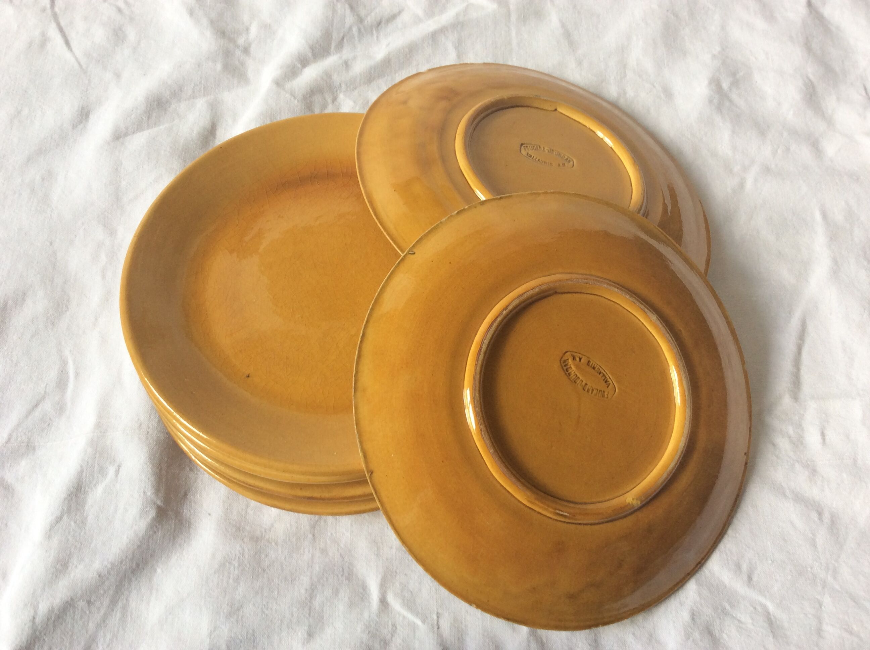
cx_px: 435
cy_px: 325
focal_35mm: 32
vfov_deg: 44.1
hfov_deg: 56.9
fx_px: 803
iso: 40
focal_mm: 3.3
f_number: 2.4
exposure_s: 1/25
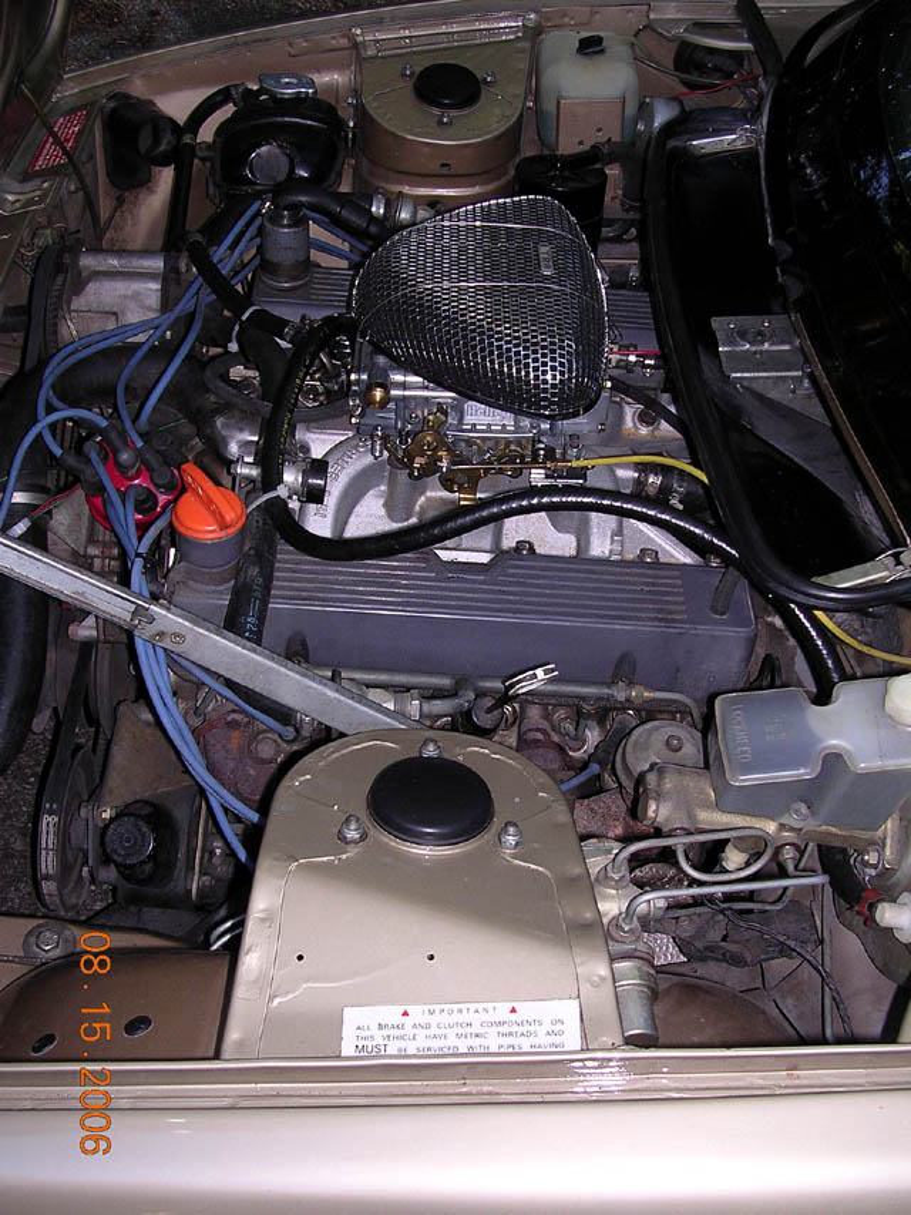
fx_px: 1333
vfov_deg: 49.0
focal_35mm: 38
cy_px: 608
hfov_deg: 37.7
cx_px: 456
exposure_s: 1/60.1
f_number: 2.8
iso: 100
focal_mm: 5.8
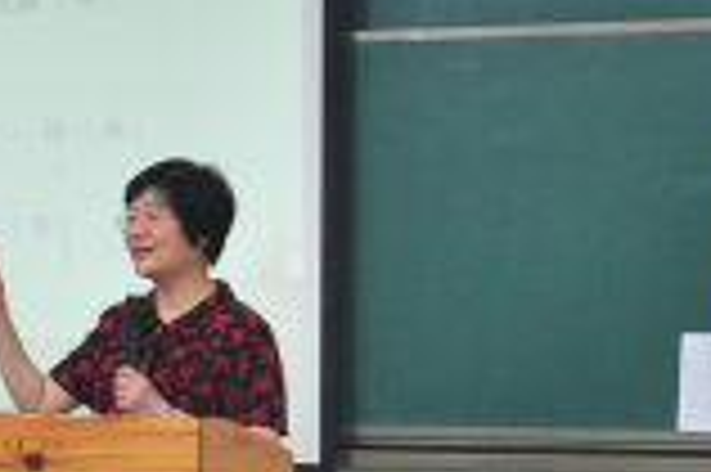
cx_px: -126
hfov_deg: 10.0
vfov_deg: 6.7
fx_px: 4009
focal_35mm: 203
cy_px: 571
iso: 400
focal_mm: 31
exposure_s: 1/60
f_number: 4
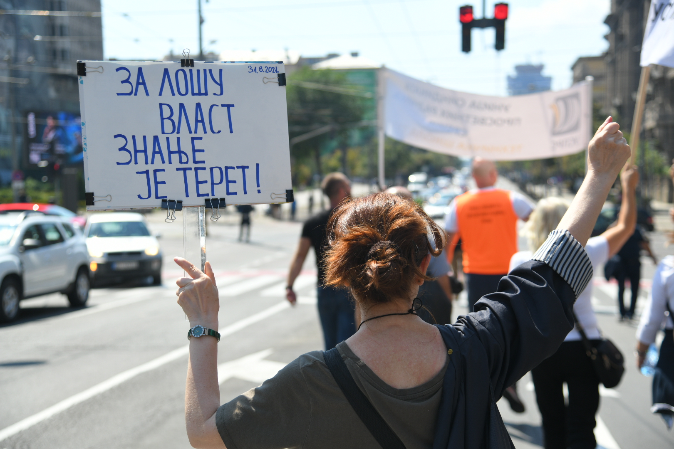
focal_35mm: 52
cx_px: 337
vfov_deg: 26.0
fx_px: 973
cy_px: 224
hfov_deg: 38.2
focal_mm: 52
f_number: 4
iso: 200
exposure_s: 1/1250
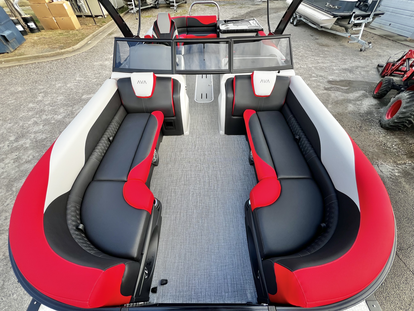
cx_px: 207
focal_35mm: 13
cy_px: 156
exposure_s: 1/107
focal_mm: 1.57
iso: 32
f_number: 1.8
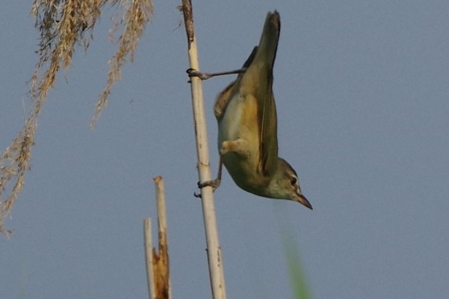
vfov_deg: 1.1
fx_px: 15460
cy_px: 130
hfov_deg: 1.7
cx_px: 306
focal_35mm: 1240
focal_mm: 450
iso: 400
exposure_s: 1/3000
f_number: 5.6
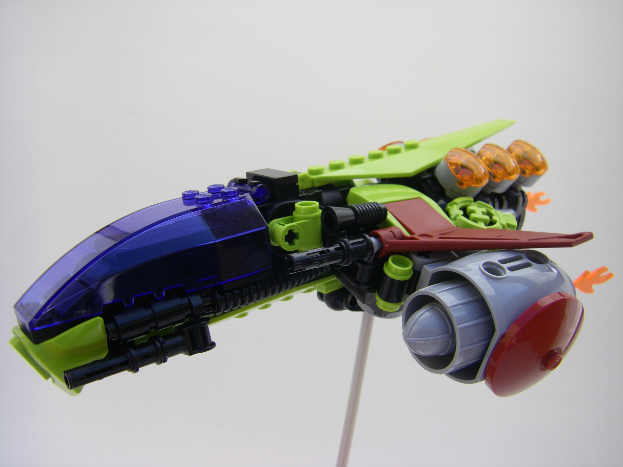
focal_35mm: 38
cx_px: 312
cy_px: 234
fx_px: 684
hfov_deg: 49.0
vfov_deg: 37.7
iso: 64
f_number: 3.5
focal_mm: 6.3
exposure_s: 1/250
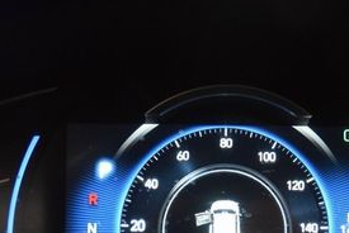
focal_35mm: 87
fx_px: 846
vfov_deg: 15.5
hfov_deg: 23.3
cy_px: 217
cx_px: 220
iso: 3200
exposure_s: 1/50
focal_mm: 25
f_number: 3.8
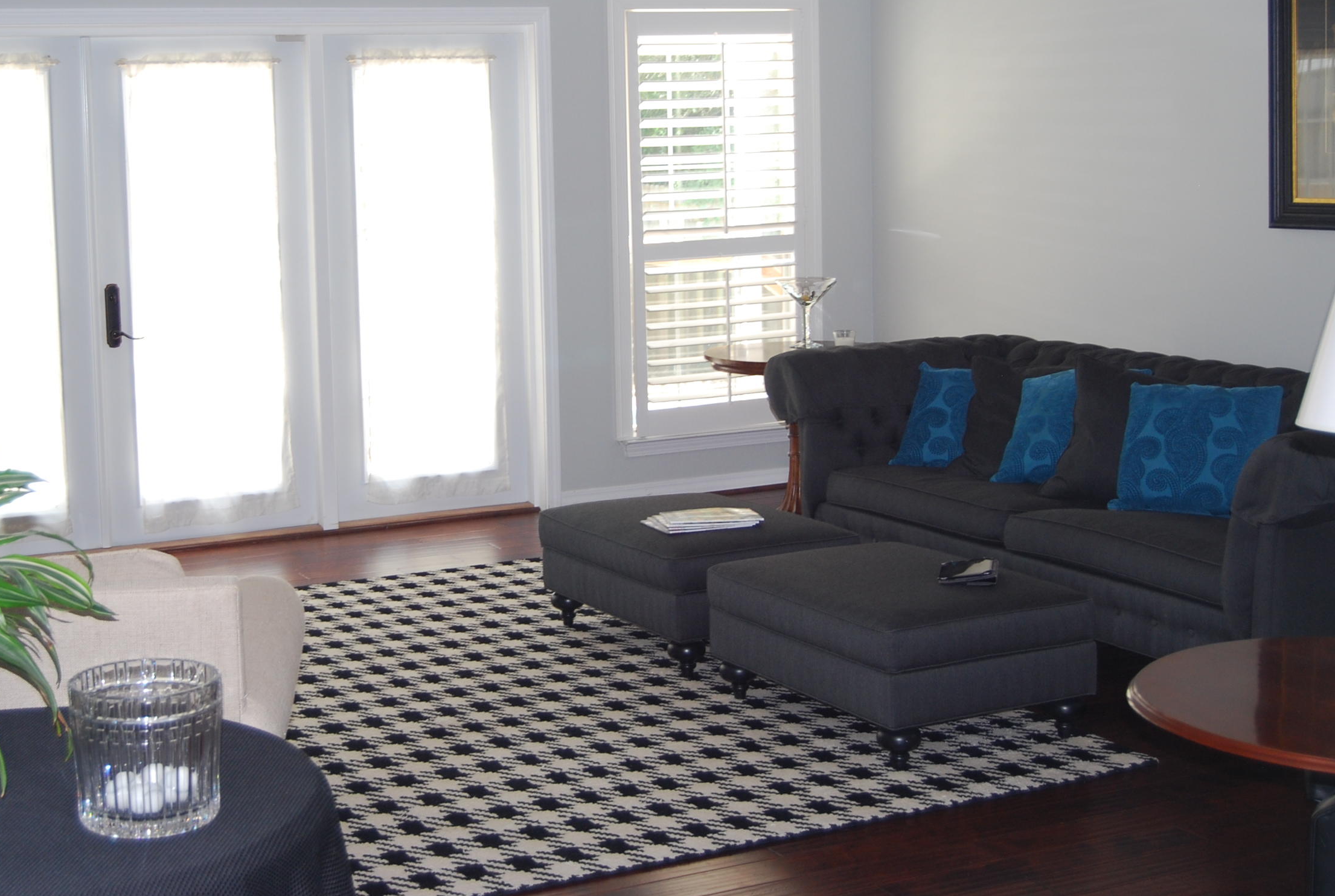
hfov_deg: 36.0
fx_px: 2044
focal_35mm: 55
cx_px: 509
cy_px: 333
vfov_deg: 24.7
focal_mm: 28
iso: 280
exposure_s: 1/60
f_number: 4.2
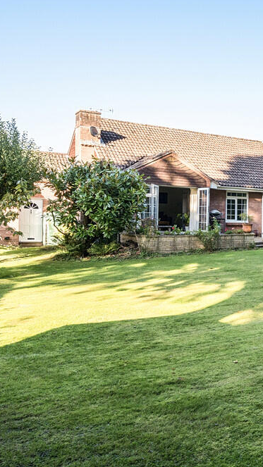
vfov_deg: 58.0
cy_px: 234
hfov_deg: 29.1
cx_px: 328
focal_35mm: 34
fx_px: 421
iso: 400
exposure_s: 1/160
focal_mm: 14
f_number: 8
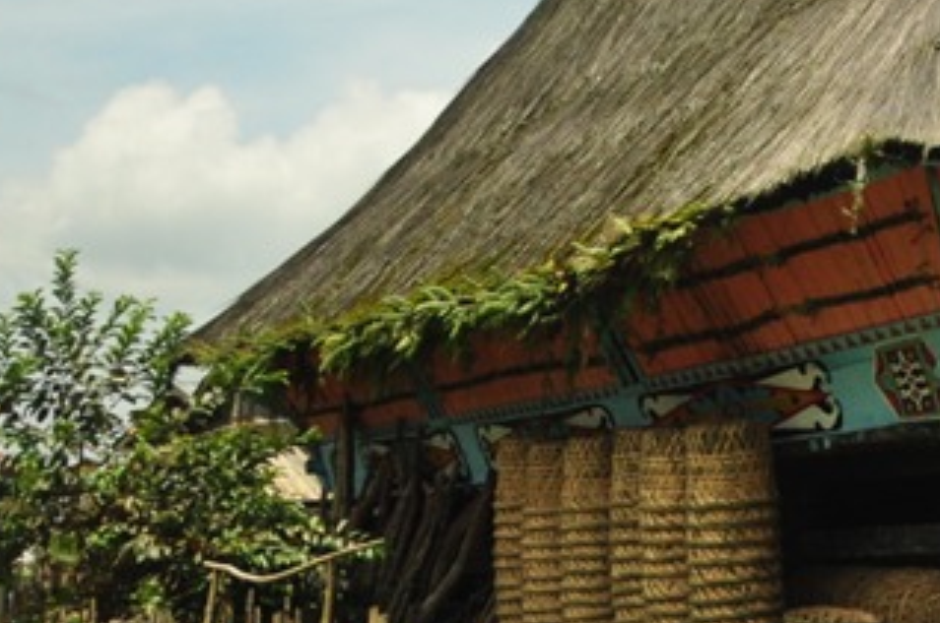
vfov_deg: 15.1
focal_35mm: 87
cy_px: -127
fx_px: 2268
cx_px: 1375
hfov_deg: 20.4
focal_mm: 18
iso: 500
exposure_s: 1/1000
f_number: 5.6
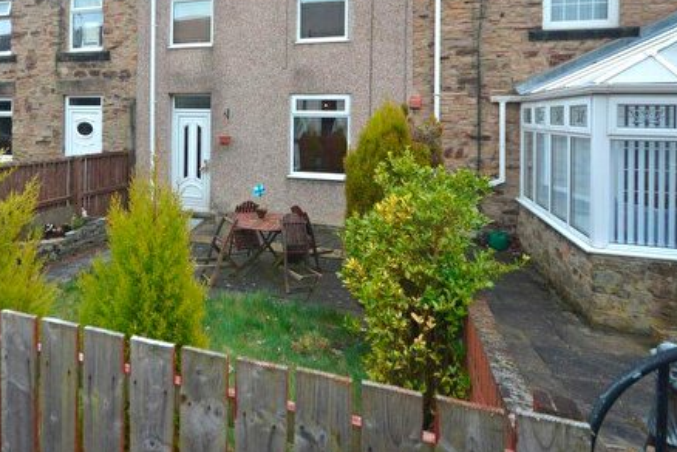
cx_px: 219
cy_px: 115
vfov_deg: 51.0
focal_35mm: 24
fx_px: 451
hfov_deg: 71.3
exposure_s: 1/125
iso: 320
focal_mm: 10
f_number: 5.6
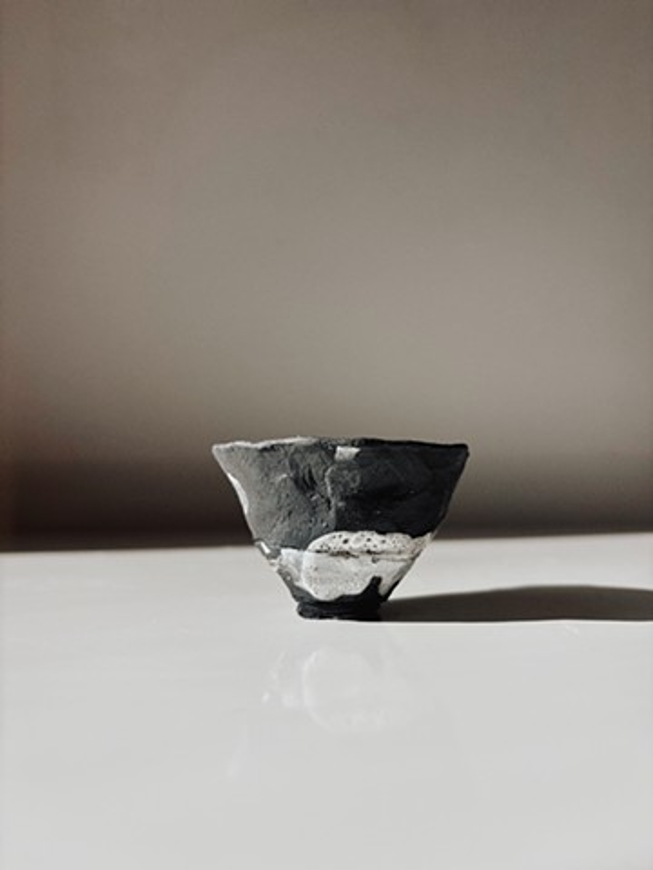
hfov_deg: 53.1
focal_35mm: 26
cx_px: 326
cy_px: 435
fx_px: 654
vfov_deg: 67.3
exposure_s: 1/1205
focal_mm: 6
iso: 50
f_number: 1.6
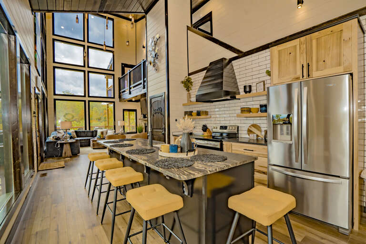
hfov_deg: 96.7
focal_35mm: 16
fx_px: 163
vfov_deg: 73.7
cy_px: 122
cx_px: 183
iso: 640
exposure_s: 1/160
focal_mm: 16
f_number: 7.1
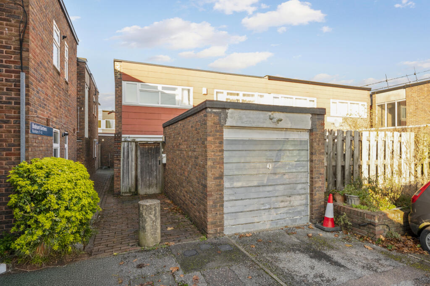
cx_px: 215
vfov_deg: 61.8
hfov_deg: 84.0
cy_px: 143
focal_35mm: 20
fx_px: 239
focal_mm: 20
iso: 400
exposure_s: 1/50
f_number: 16
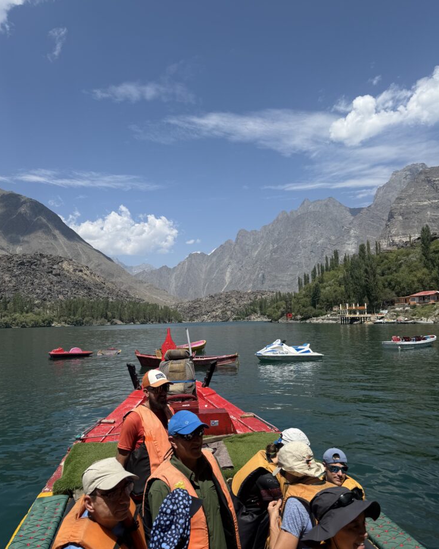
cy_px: 283
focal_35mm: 26
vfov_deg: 66.0
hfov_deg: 54.9
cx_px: 216
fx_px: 422
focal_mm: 6.76
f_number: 1.78
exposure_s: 1/4975
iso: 80
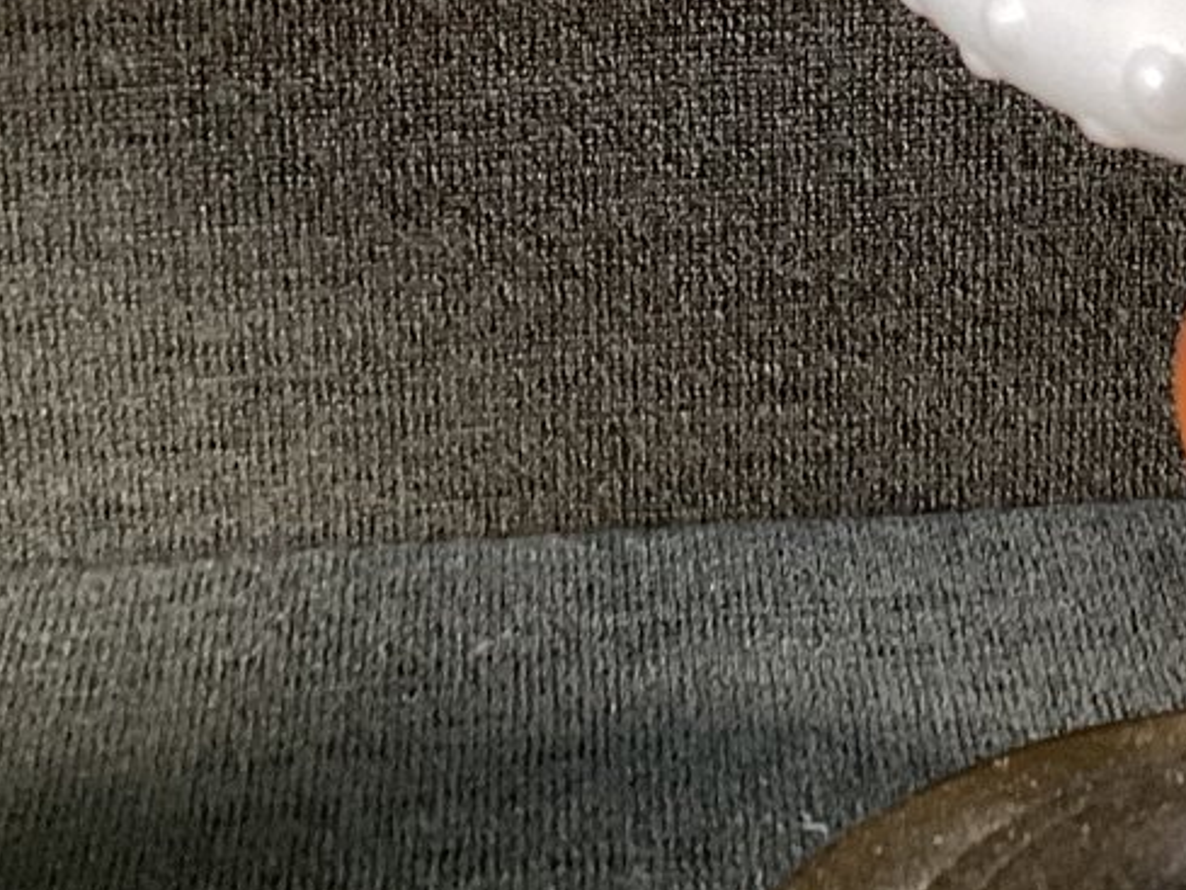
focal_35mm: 96
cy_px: -338
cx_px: 942
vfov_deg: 14.6
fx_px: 3290
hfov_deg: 20.2
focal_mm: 3.3
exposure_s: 1/60
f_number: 2.4
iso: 100
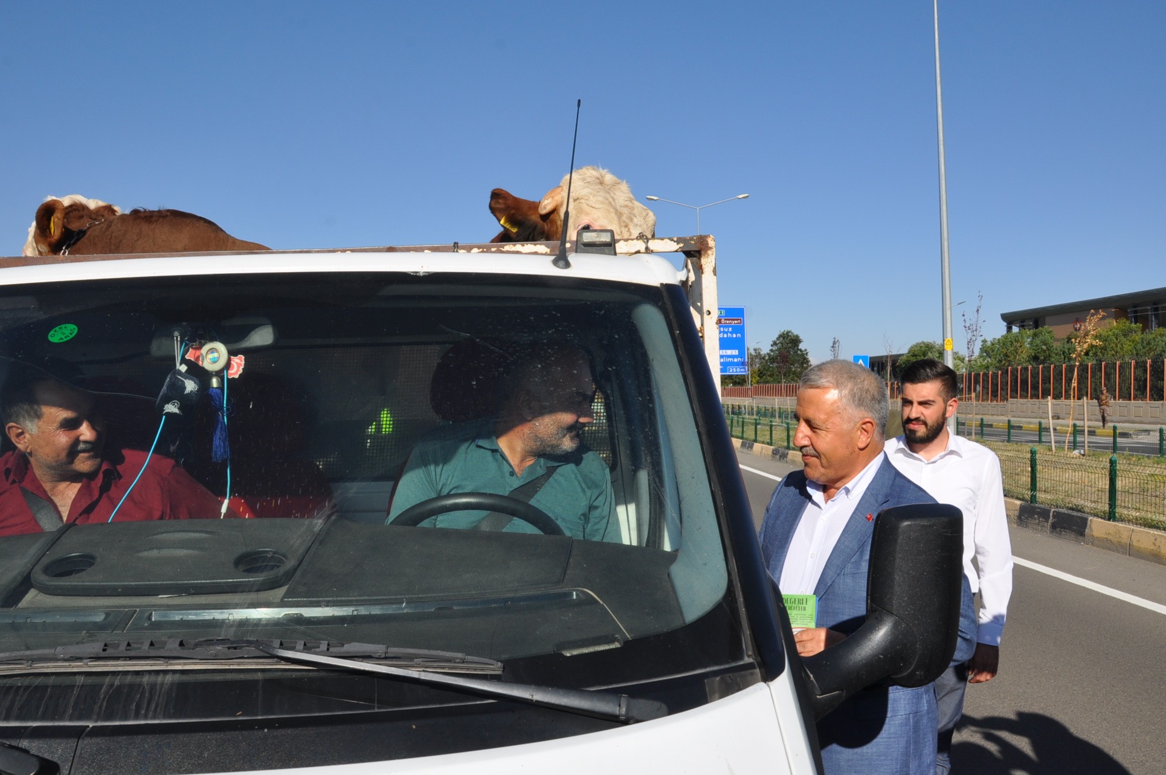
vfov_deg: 43.5
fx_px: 971
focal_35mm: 30
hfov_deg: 62.0
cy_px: 395
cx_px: 576
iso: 200
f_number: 14
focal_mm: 18
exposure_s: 1/200
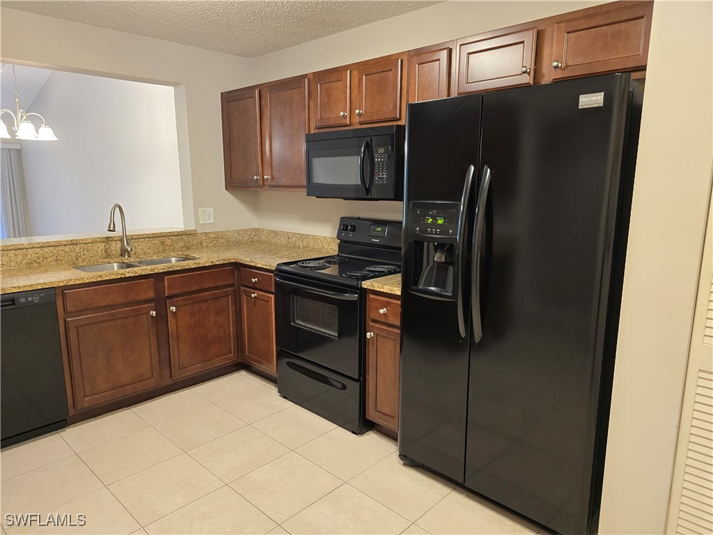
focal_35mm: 23
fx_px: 474
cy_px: 268
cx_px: 356
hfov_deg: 73.9
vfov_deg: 58.9
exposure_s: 1/120
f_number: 1.7
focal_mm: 6.3
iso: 400
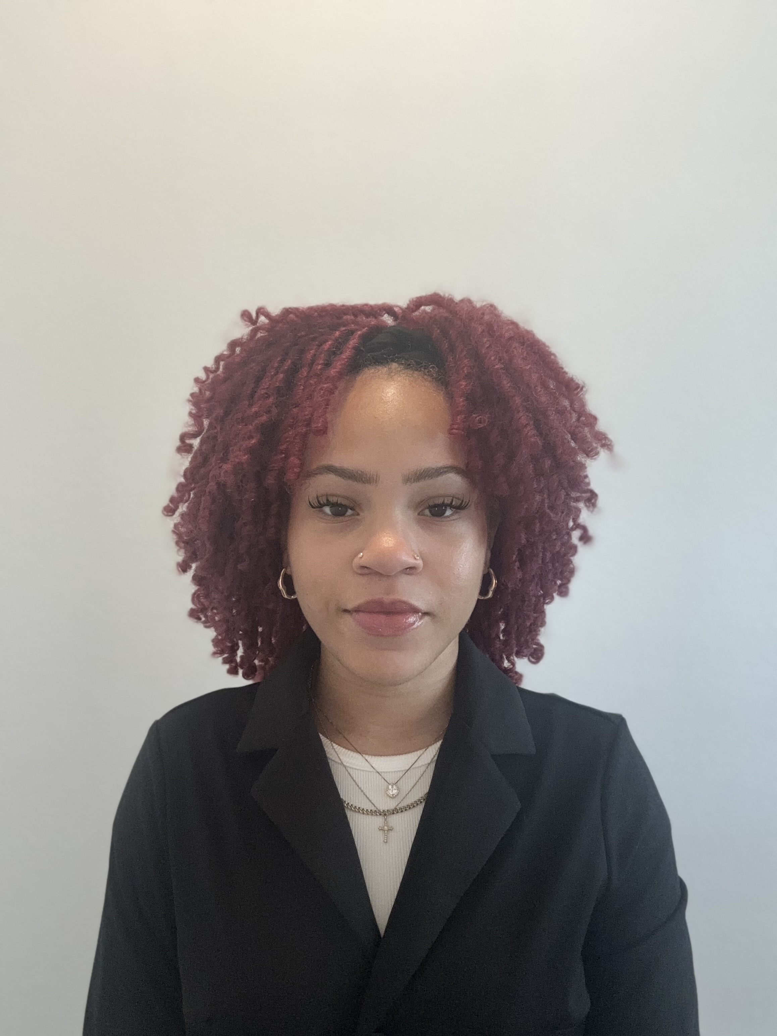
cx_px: 388
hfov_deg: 46.8
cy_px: 518
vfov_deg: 60.0
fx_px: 898
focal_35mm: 30
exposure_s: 1/60
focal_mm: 2.69
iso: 25
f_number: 1.9
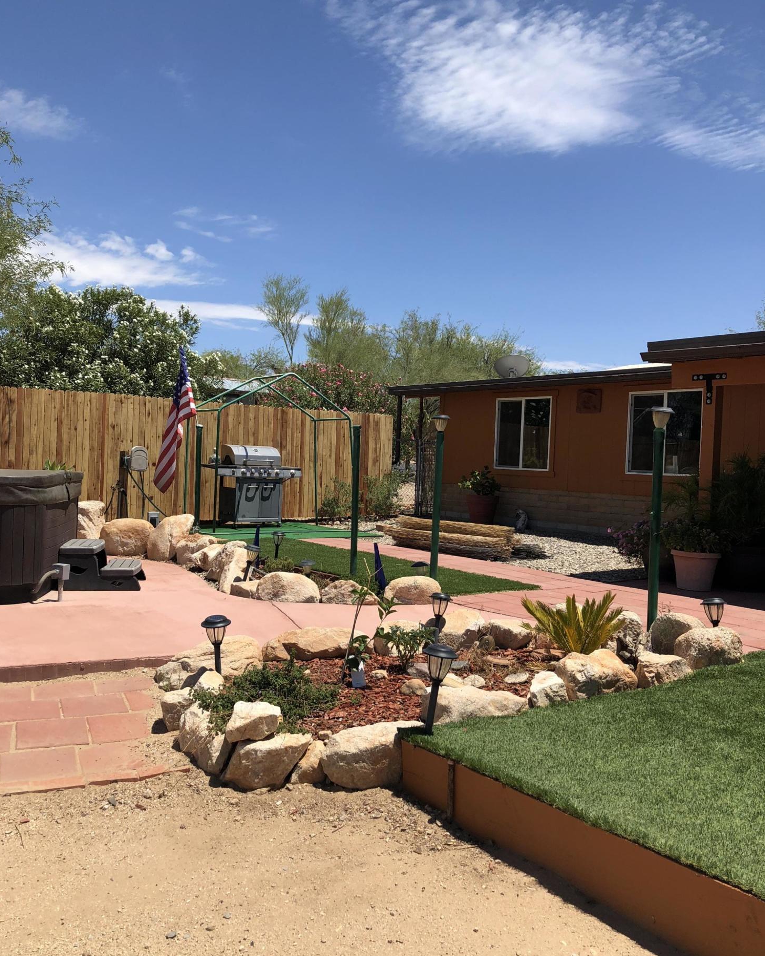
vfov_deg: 58.8
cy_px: 483
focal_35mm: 30
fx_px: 849
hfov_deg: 48.5
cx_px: 374
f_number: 1.8
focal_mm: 3.99
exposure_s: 1/2558
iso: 20
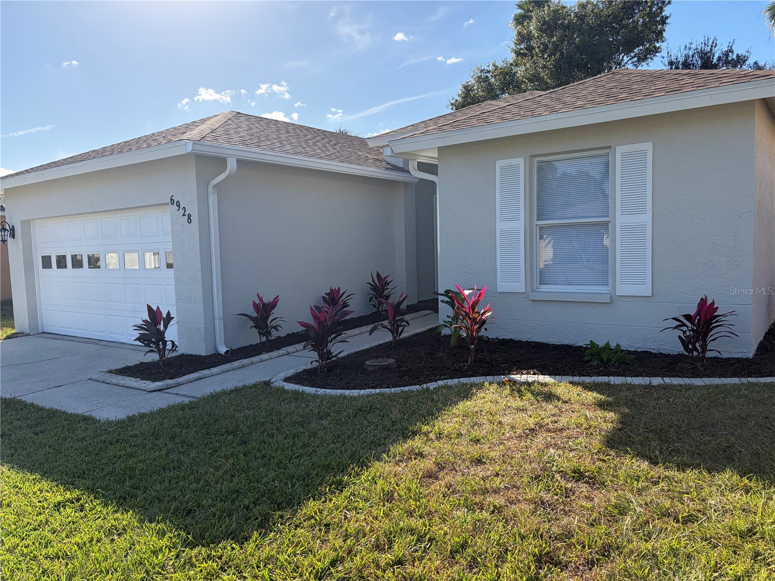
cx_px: 388
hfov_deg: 67.3
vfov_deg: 53.1
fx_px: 582
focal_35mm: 26
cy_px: 290
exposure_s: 1/3125
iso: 64
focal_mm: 5.96
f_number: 1.6
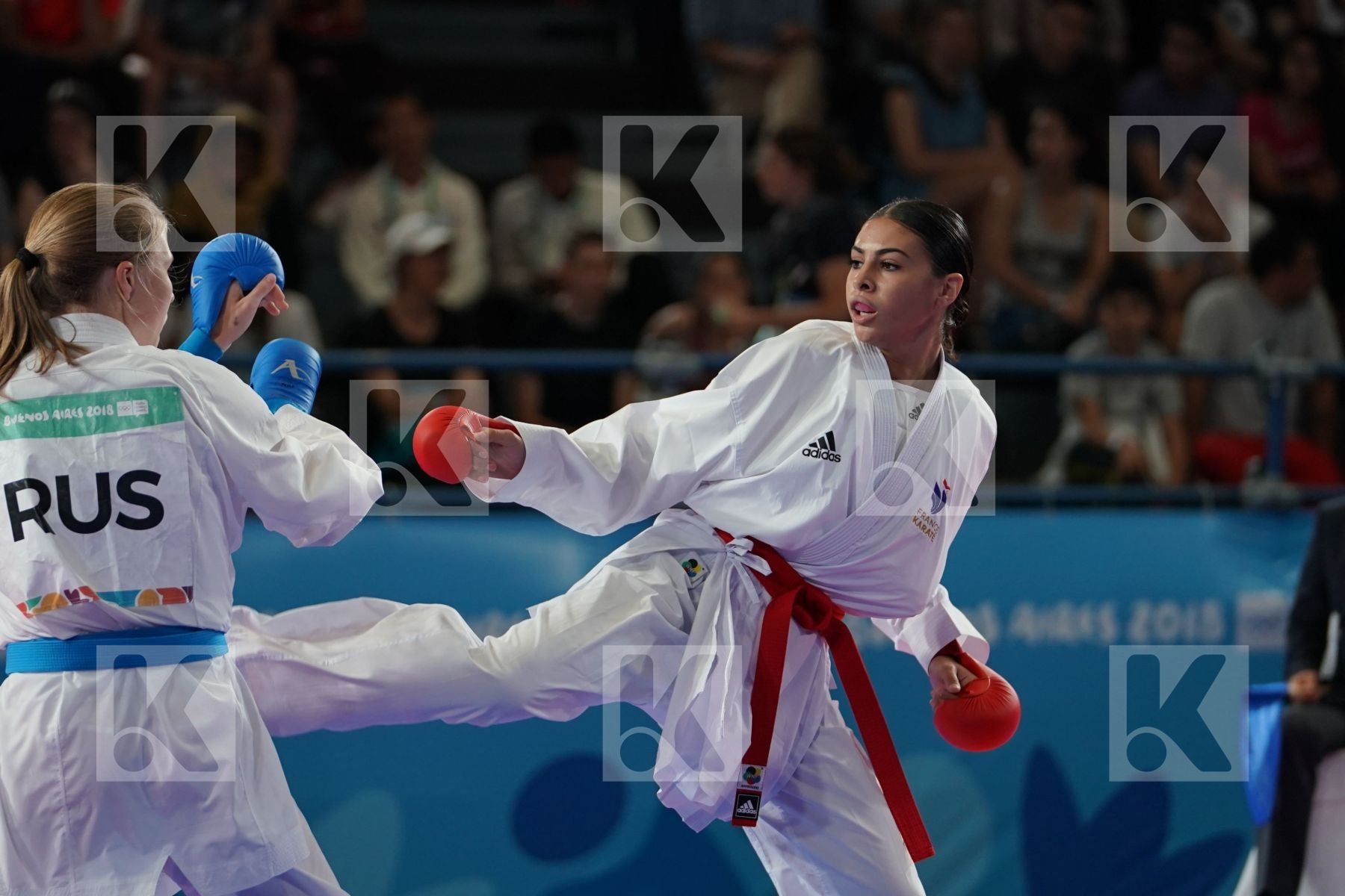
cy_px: 448
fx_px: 8181
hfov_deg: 9.4
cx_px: 672
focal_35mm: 219
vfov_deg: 6.3
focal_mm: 146
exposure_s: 1/1000
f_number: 2.8
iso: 1250
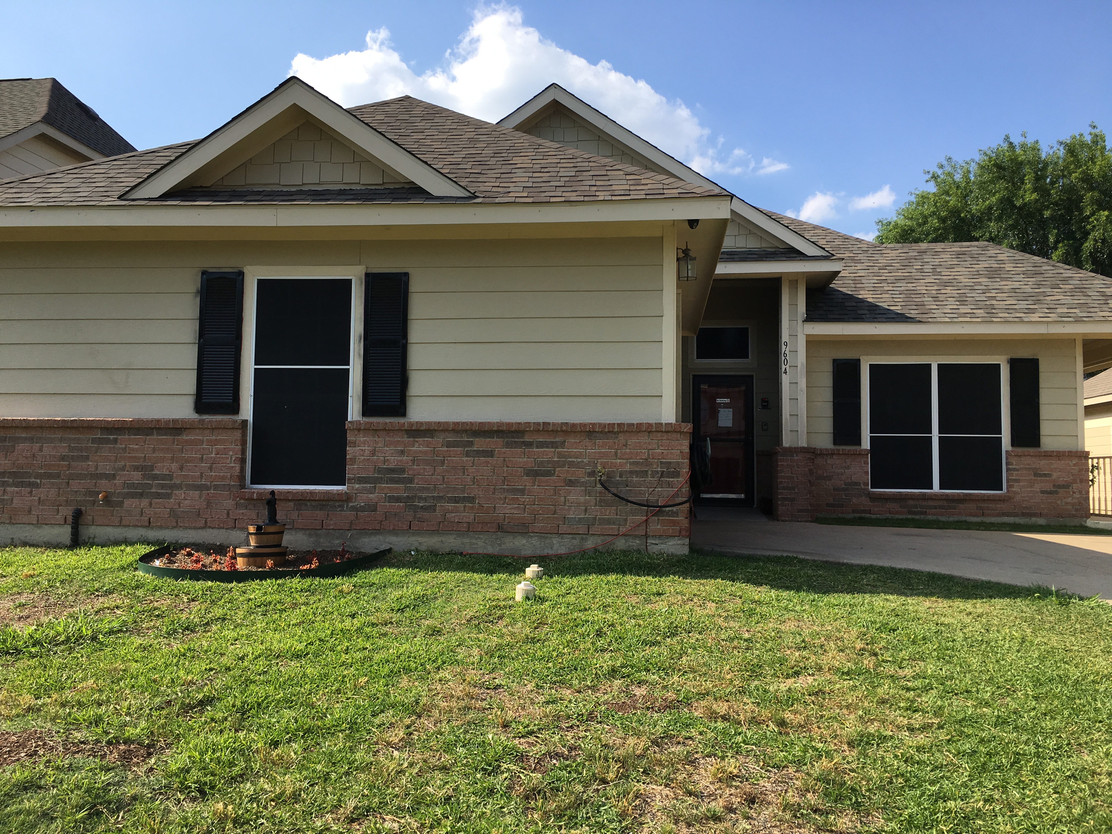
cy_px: 417
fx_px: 932
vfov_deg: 48.2
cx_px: 556
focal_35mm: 29
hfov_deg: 61.7
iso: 25
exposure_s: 1/1083
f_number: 2.2
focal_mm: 4.15
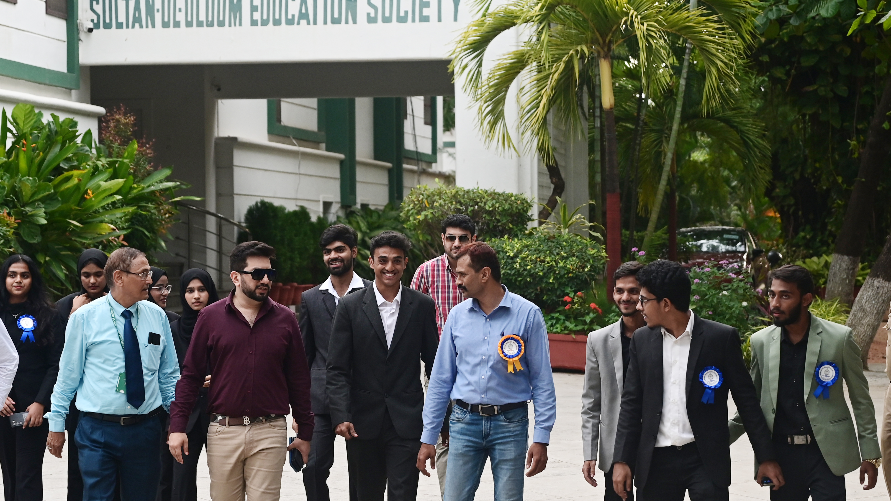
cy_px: 340
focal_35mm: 102
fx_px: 2410
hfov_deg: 20.9
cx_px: 474
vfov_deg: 11.9
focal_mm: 63
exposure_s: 1/125
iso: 500
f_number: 4
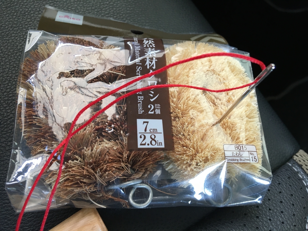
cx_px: 154
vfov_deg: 48.2
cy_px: 116
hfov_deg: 61.7
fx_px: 258
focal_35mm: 29
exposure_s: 1/30
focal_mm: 4.15
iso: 32
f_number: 2.2
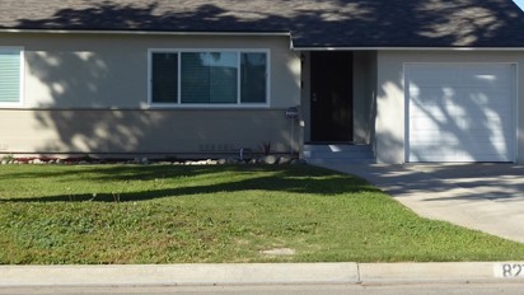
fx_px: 987
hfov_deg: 29.7
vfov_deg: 17.0
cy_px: 99
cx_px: 275
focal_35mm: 71
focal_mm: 7.2
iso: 80
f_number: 3.8
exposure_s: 1/500
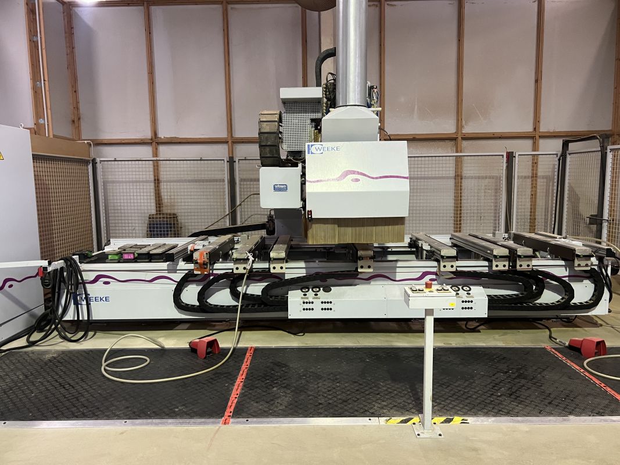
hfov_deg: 67.3
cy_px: 232
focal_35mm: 26
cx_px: 310
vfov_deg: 53.1
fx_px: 466
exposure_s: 1/50
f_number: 1.5
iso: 400
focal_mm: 5.7
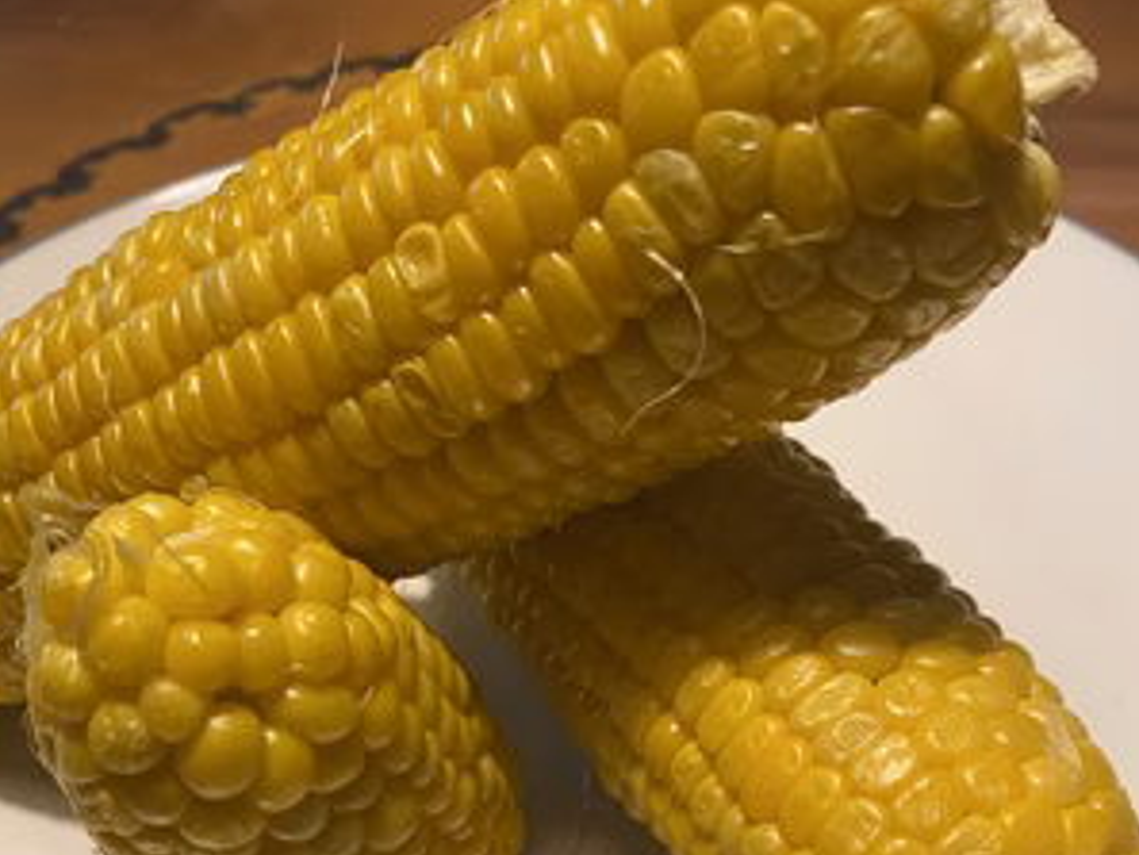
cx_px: 571
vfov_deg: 38.7
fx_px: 1152
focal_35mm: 35
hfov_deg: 52.6
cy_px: 717
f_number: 1.8
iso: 160
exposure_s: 1/50
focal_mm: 4.25
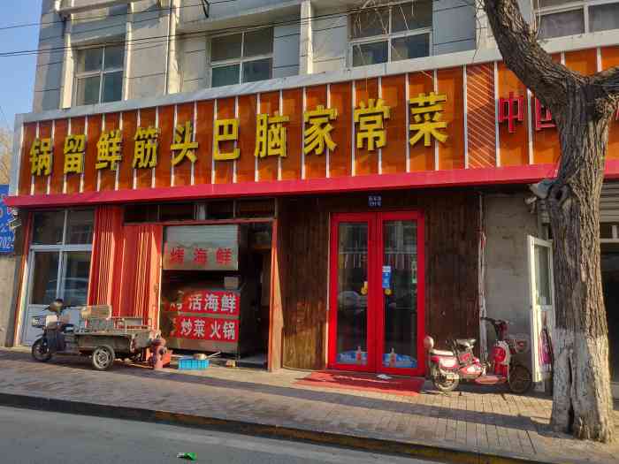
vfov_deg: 54.9
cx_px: 310
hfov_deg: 69.4
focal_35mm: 25
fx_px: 447
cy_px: 232
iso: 125
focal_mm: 4.25
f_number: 1.7
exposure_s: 1/120
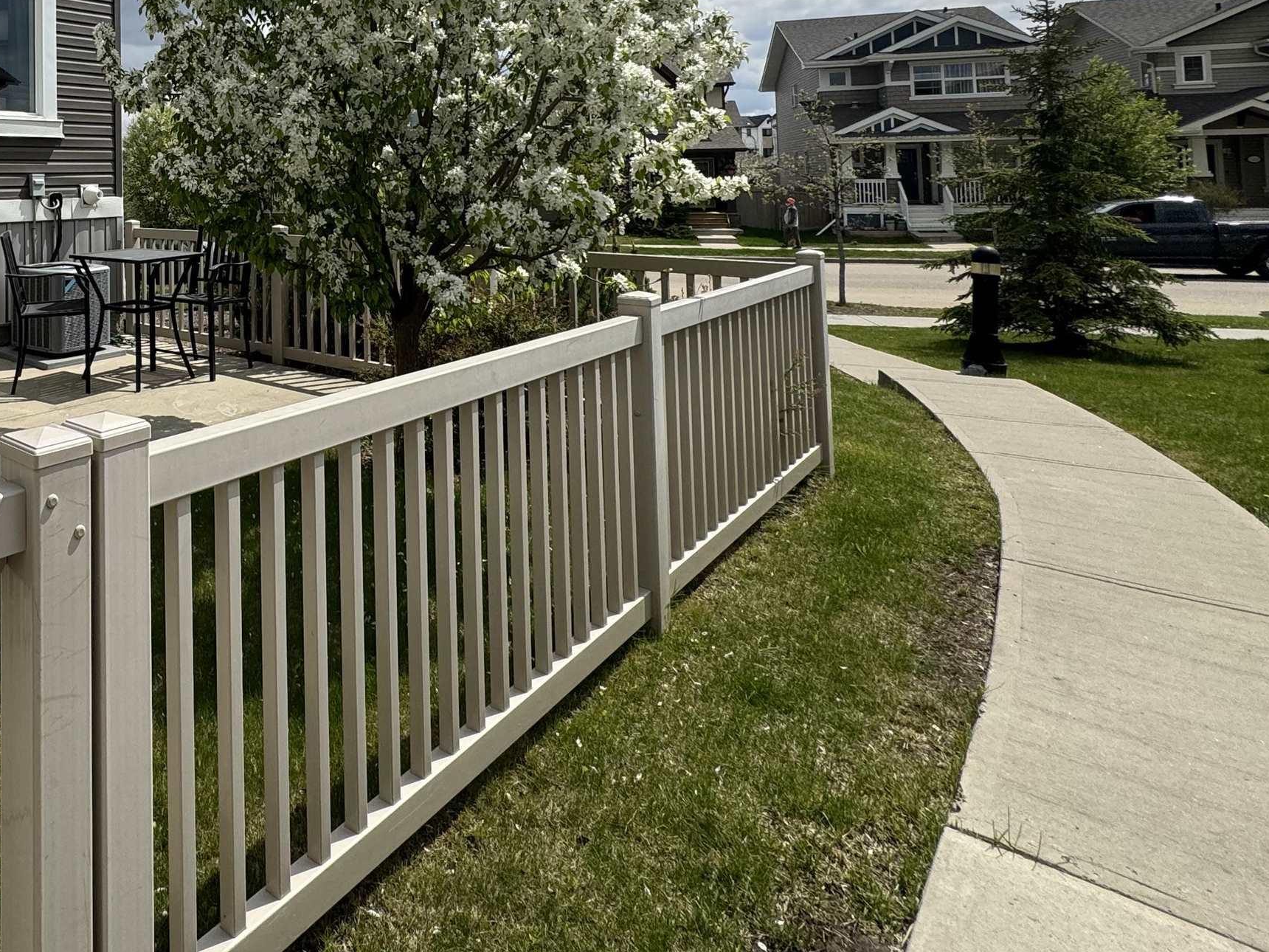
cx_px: 156
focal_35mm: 25
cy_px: 138
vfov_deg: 50.2
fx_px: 916
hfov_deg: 60.2
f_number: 2.2
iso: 50
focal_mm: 2.22
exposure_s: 1/2770
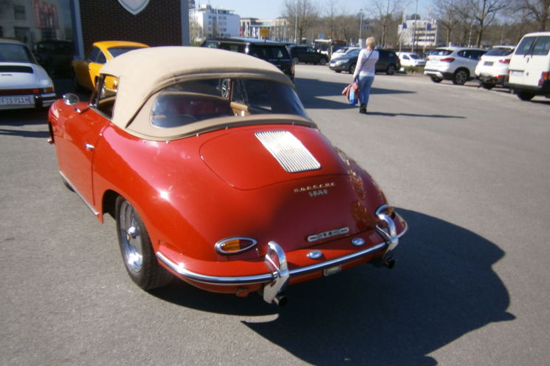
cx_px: 278
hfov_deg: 65.5
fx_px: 428
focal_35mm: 28
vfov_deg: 46.3
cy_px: 201
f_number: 2.8
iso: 80
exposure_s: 1/1000
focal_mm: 4.7
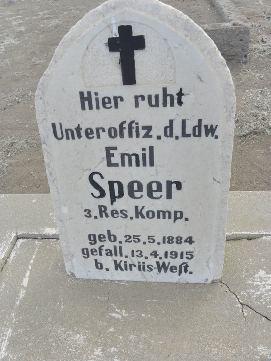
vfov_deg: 67.3
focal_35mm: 26
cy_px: 180
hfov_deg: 53.1
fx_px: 271
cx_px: 136
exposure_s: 1/200
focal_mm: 4.6
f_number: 6.3
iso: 200
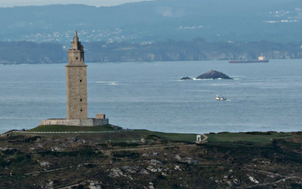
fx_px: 3687
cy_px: 110
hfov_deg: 4.7
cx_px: 14
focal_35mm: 448
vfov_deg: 2.9
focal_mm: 30.3
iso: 100
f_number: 4.5
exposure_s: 1/200
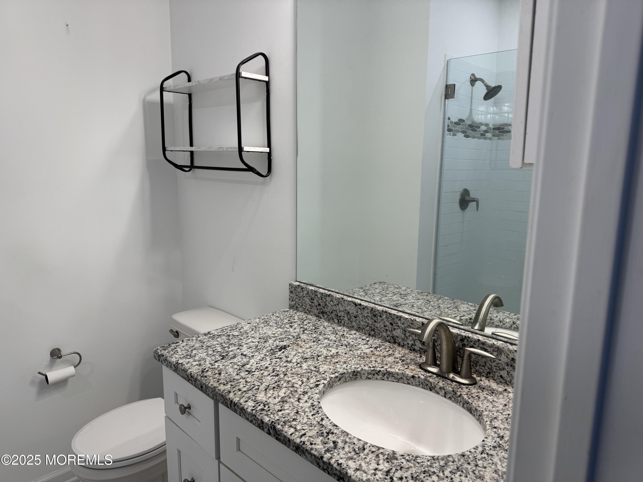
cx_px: 322
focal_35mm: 24
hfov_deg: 71.6
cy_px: 241
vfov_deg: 56.8
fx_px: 446
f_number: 1.78
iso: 100
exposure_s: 1/120
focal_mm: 6.76
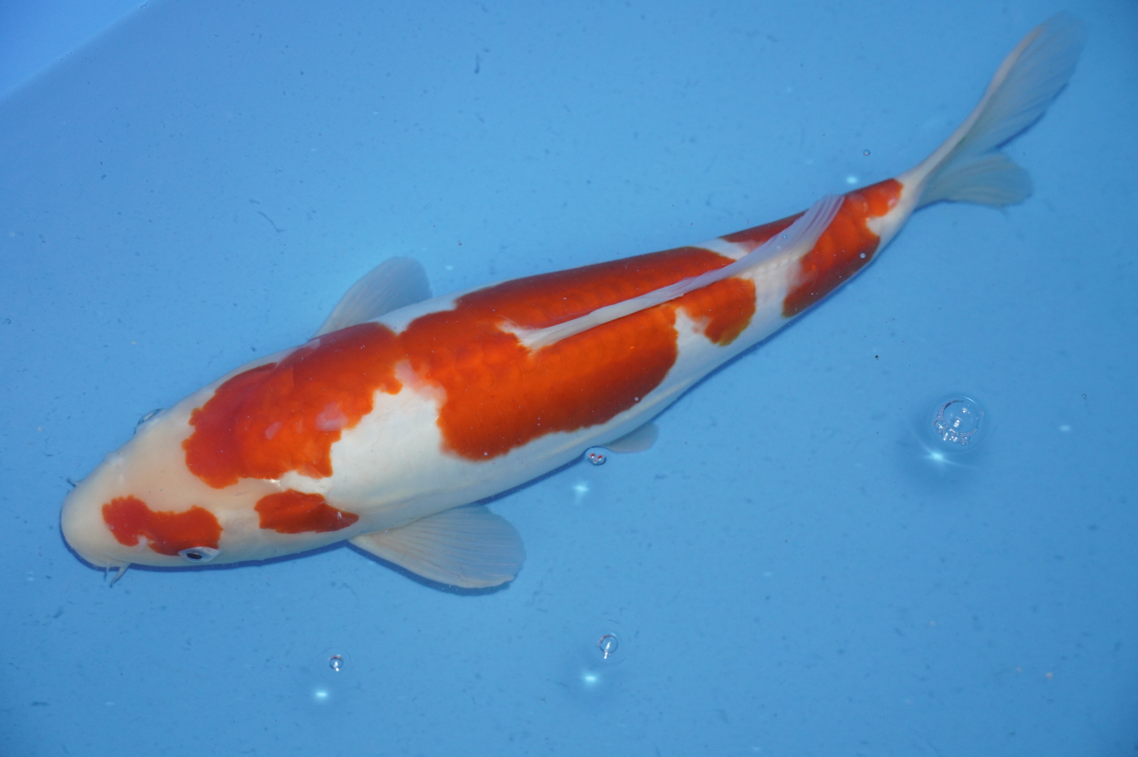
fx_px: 2274
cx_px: 569
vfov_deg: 18.9
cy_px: 378
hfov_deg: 28.1
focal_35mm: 72
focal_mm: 48
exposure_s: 1/160
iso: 1250
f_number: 5
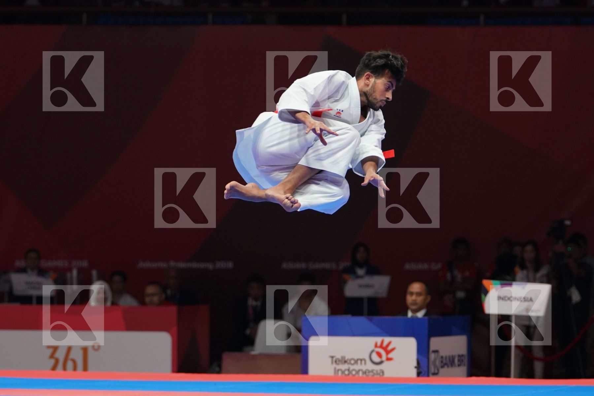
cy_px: 198
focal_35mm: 199
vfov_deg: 6.9
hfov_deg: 10.3
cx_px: 297
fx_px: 3283
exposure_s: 1/500
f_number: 4
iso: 2000
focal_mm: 133
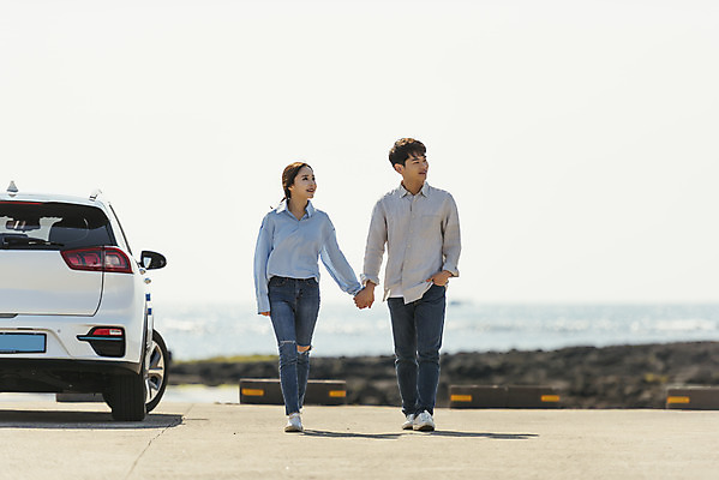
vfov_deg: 7.6
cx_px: 360
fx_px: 3597
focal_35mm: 180
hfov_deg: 11.4
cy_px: 240
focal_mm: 180
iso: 100
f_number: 2.8
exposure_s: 1/5000
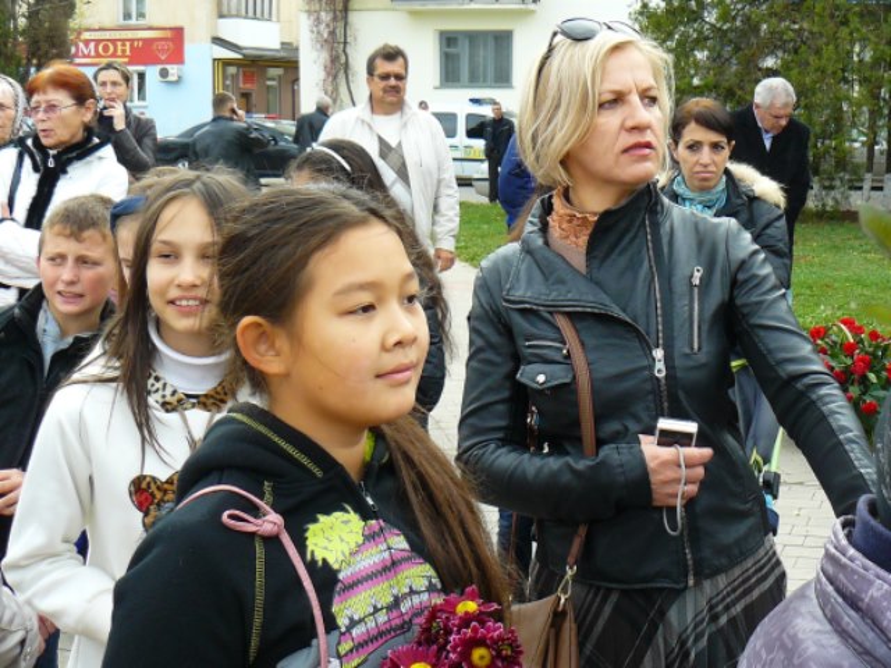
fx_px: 927
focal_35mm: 36
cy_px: 334
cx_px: 446
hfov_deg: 51.4
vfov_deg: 39.7
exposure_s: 1/160
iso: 100
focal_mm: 6
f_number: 4
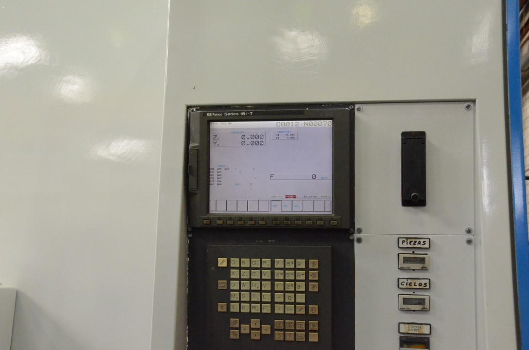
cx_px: 264
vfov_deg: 31.8
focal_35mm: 42
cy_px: 175
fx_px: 616
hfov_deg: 46.5
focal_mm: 28
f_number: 7.1
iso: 6400
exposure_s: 1/200
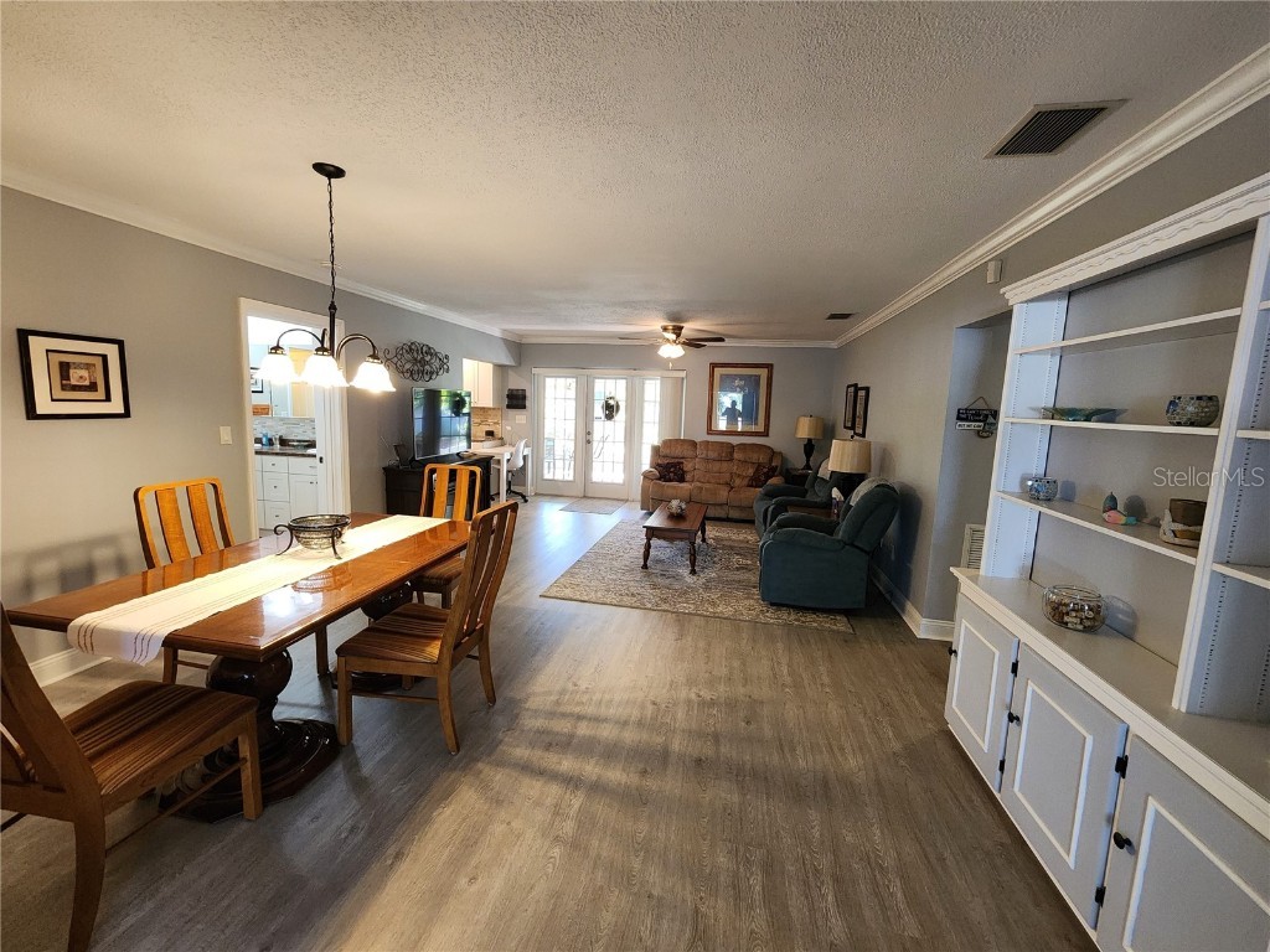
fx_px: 477
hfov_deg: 106.2
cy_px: 476
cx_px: 635
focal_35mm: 13
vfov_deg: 89.9
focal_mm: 2.2
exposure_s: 1/60
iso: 250
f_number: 2.2
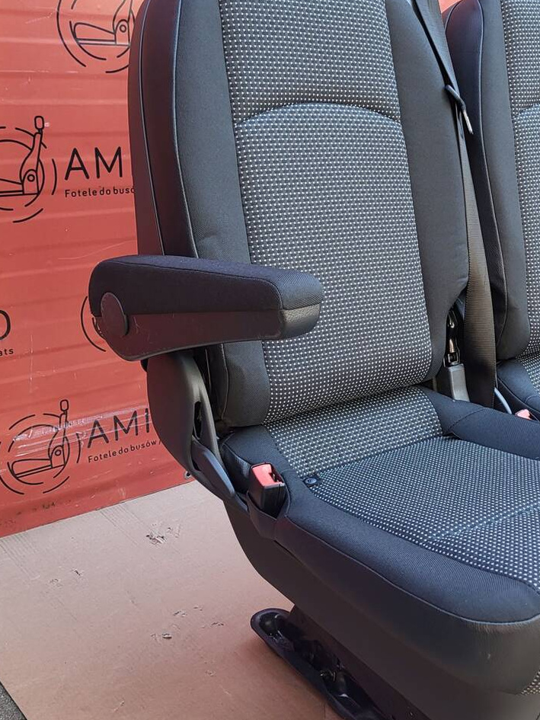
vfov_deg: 42.9
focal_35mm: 44
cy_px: 384
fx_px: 915
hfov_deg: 32.3
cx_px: 400
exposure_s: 1/100
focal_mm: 5.4
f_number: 1.8
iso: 100
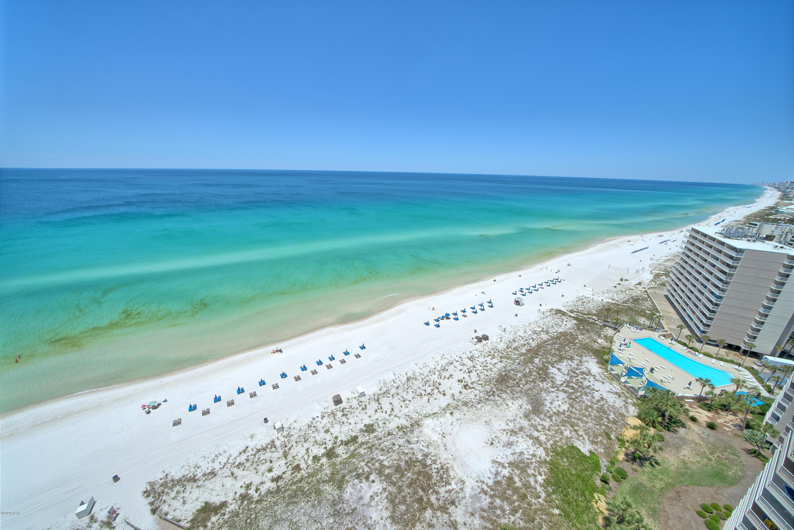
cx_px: 397
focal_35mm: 12
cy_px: 265
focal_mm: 12
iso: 200
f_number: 16
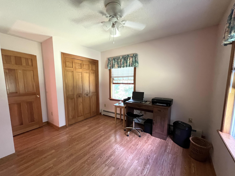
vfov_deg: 85.5
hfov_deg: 102.1
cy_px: 94
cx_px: 117
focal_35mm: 14
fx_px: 95
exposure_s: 1/60
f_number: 1.8
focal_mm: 1.57
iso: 320
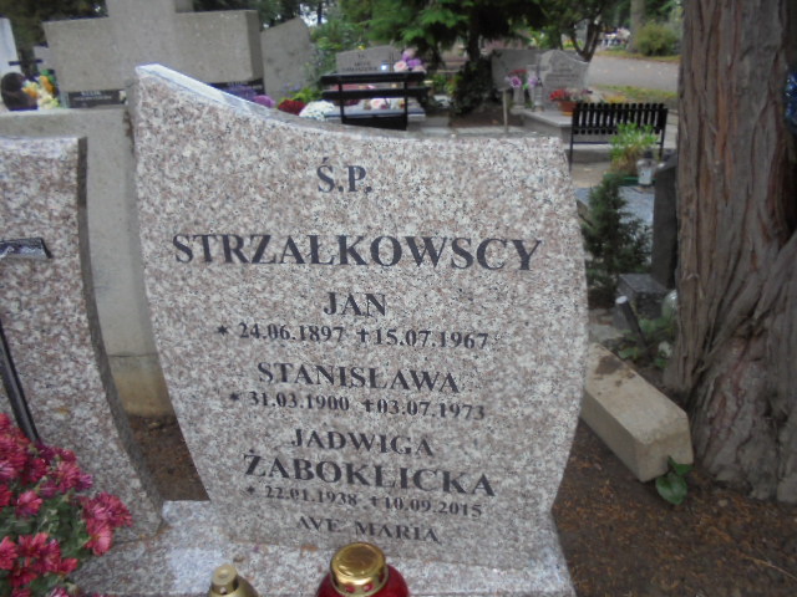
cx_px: 398
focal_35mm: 26
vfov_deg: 53.1
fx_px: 599
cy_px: 298
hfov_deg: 67.3
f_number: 3.5
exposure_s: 1/30
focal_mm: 4.6
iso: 200
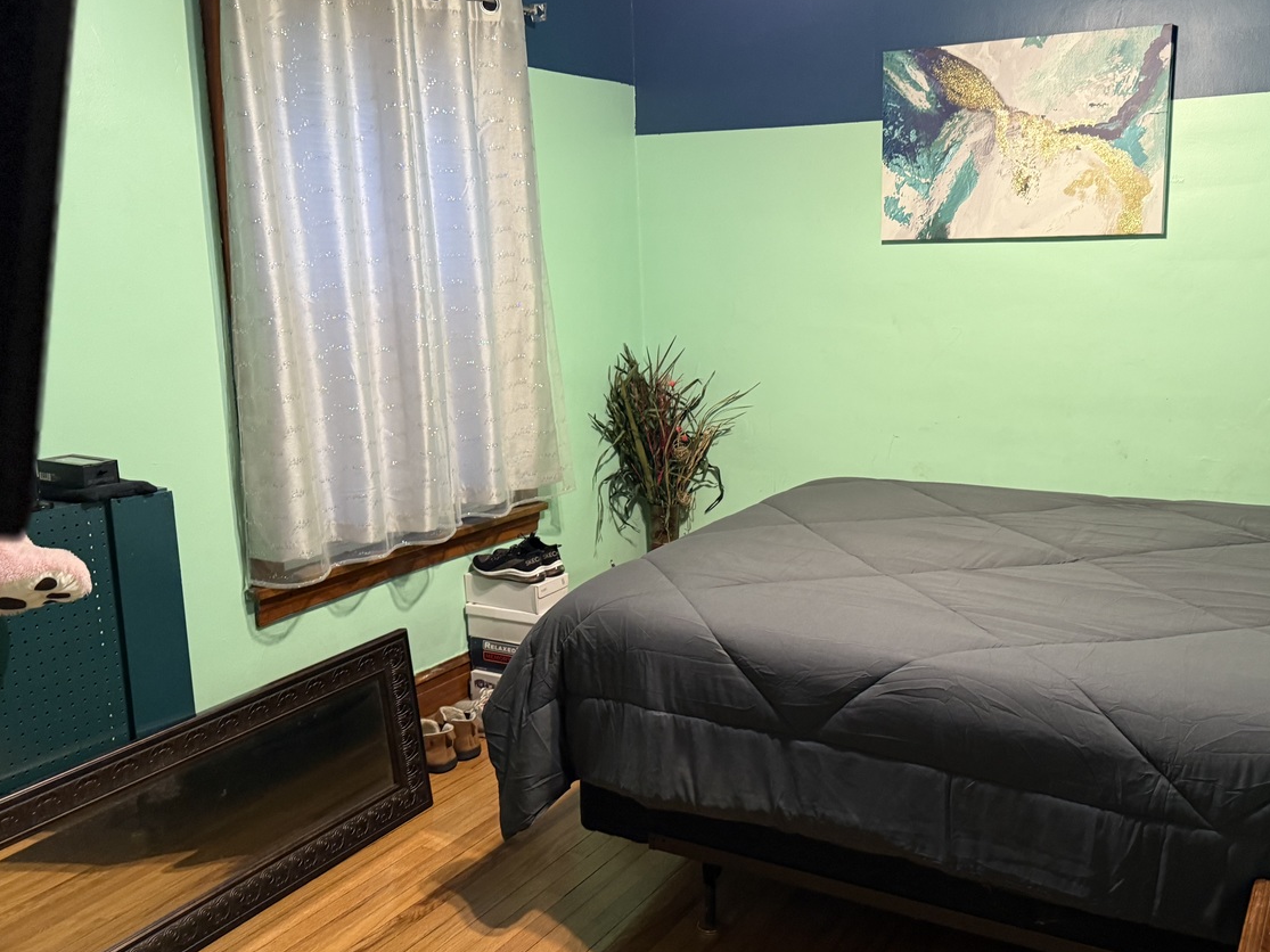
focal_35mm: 31
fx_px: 1137
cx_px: 747
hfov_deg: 58.0
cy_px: 438
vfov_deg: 45.4
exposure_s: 1/60
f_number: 1.78
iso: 320
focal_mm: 6.76
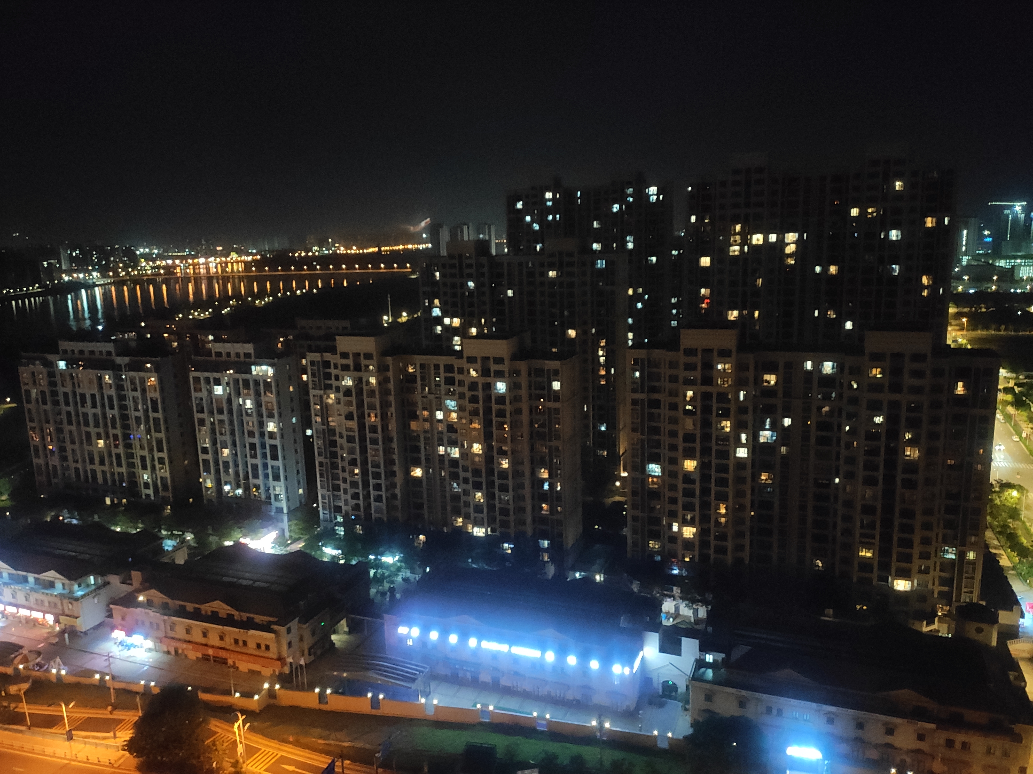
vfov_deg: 53.1
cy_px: 387
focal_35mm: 26
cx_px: 516
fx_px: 776
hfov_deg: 67.3
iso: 8537
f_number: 1.75
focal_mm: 4.77
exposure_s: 1/14
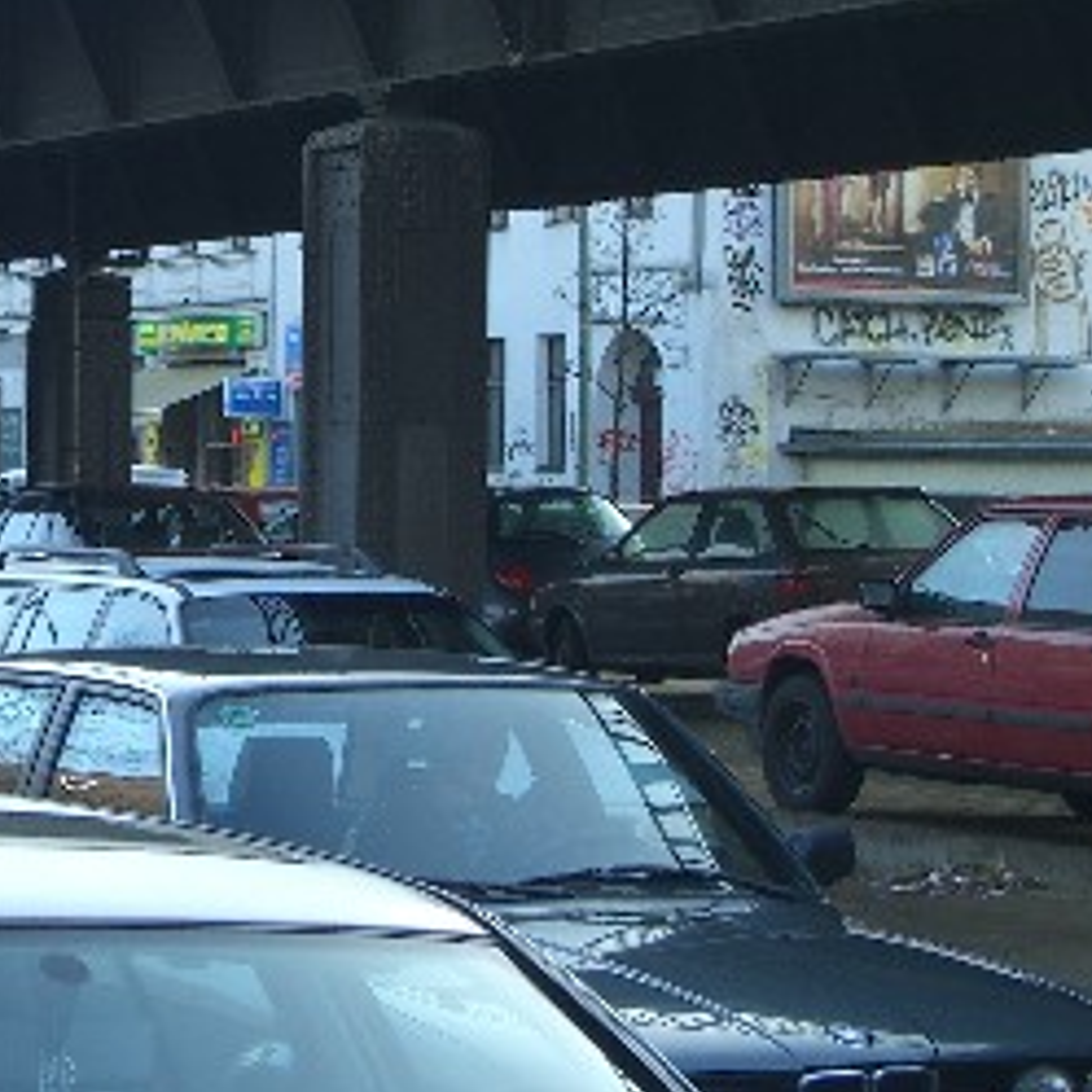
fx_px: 5282
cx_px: -228
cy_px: 399
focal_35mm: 148
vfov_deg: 11.8
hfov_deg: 11.6
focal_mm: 14.2
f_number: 4
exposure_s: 1/80
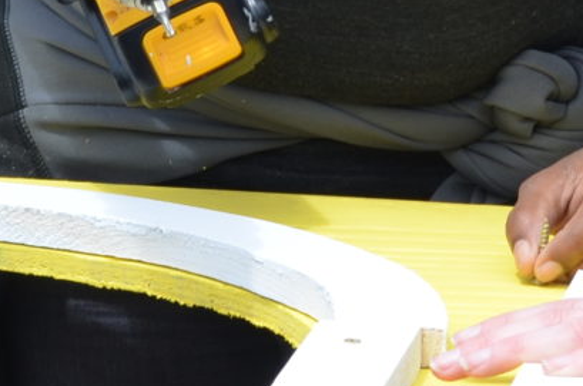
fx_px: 7580
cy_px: -654
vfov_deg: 2.9
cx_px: 1153
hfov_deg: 4.3
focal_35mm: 469
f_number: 8
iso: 125
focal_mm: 50
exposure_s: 1/250
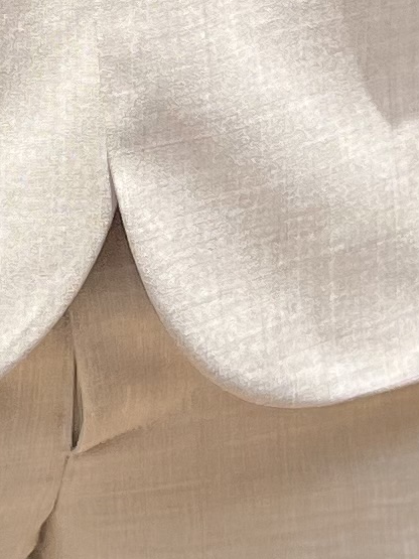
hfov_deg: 7.8
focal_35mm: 189
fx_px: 3051
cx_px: 6
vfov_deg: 9.2
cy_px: -856
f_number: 1.6
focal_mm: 5.1
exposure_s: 1/1721
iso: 50
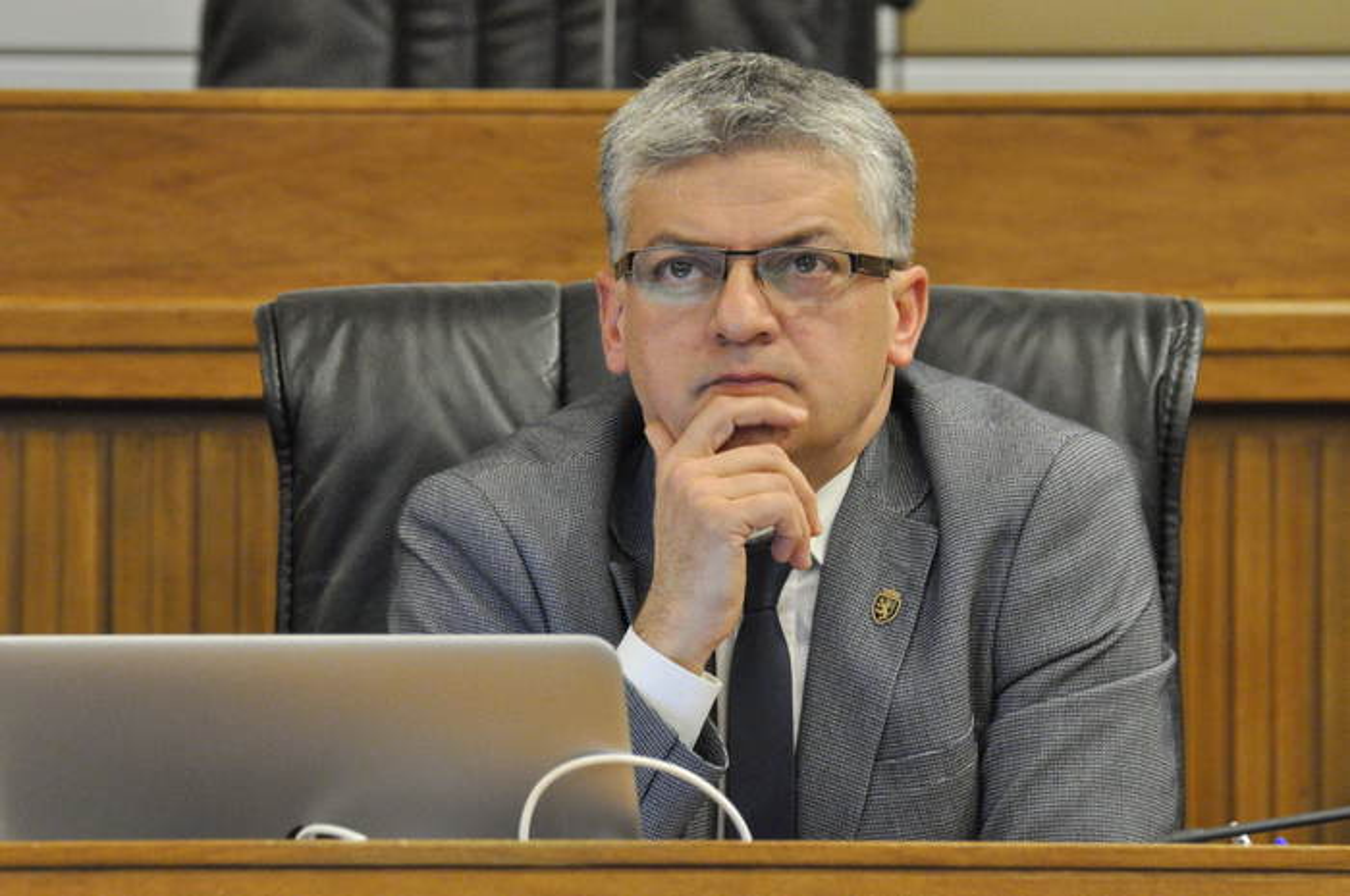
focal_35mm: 450
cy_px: 448
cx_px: 675
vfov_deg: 3.0
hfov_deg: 4.6
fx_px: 16855
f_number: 9
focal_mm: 300
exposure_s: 1/40
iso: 2500
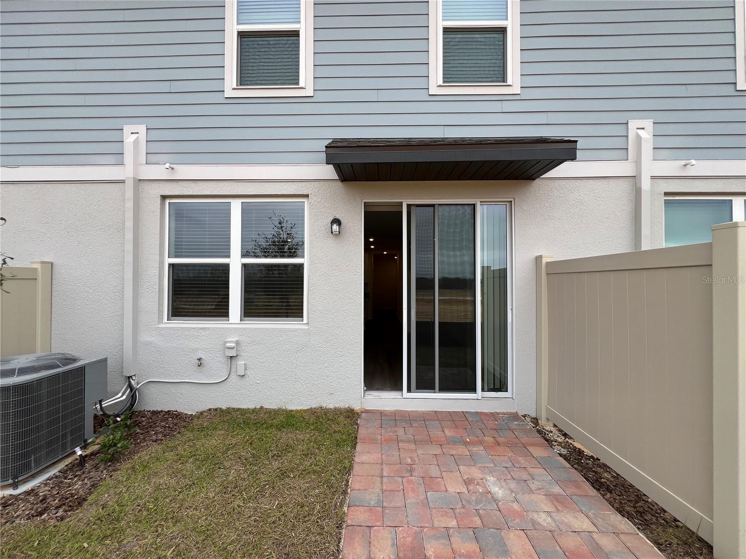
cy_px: 280
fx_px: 280
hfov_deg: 106.2
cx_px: 373
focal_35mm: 13
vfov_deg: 89.9
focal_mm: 1.57
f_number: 1.8
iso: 32
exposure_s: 1/257
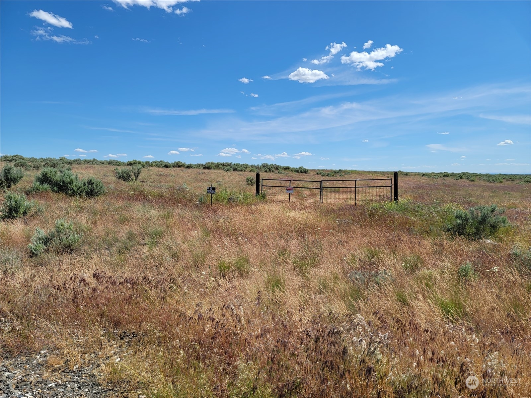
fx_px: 383
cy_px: 199
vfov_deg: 54.9
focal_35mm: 25
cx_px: 266
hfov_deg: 69.4
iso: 20
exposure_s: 1/1406
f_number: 1.8
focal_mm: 7
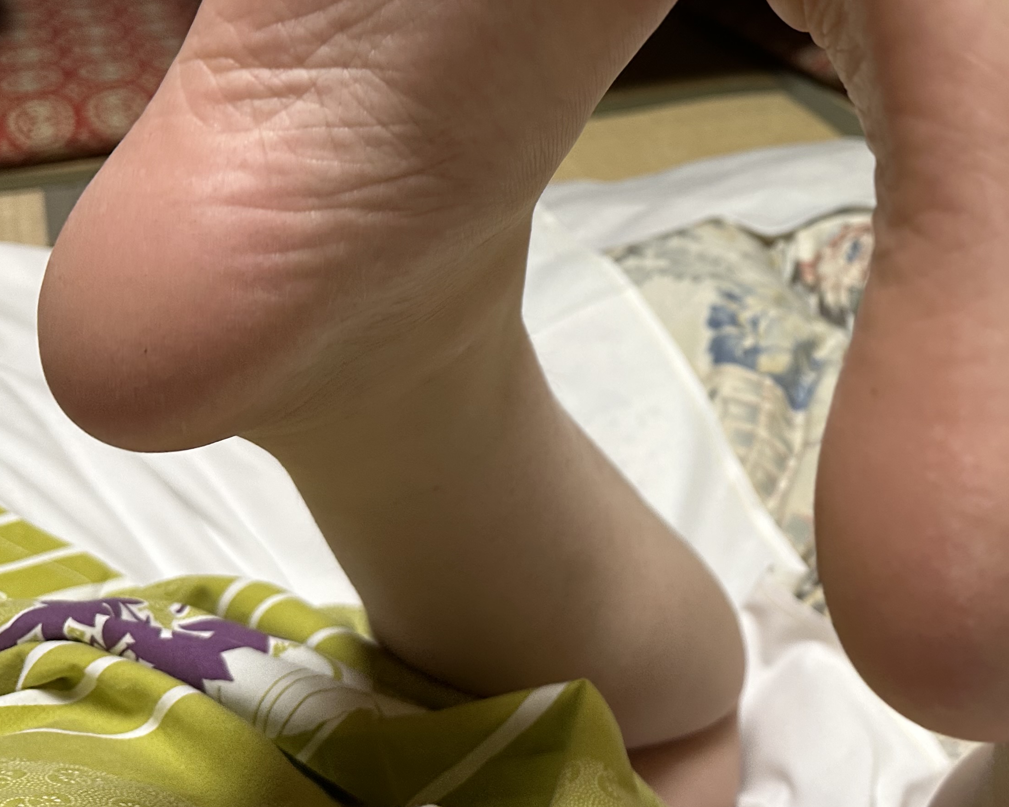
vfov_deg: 34.1
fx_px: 1284
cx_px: 812
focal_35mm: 43
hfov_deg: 41.0
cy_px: 192
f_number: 1.78
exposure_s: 1/69
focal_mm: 6.86
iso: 250
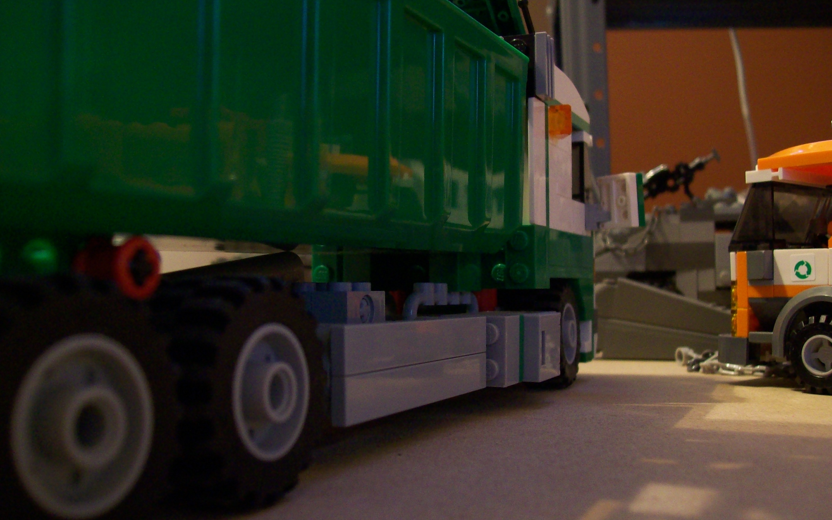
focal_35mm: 39
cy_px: 278
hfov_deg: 50.4
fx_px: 884
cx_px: 418
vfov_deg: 32.8
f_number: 2.7
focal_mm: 6
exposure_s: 1/8
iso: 200
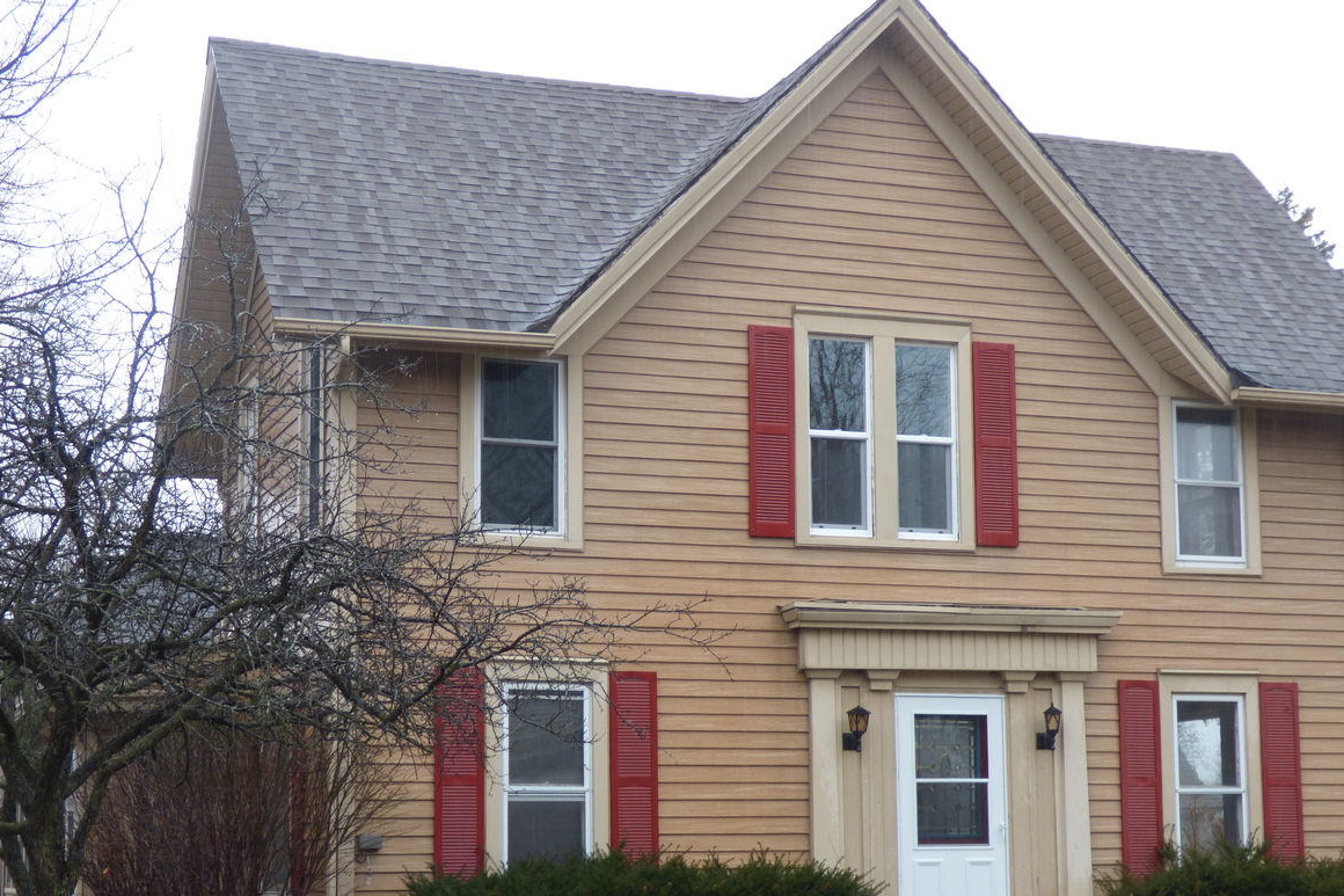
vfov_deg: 21.8
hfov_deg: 32.4
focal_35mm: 62
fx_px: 2314
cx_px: 673
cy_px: 605
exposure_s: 1/80
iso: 100
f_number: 3.8
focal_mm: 8.68
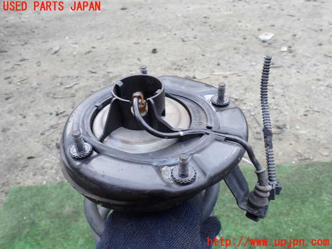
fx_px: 288
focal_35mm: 30
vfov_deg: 46.8
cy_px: 124
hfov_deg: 60.0
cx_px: 166
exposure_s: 1/60
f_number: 3.2
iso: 100
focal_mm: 5.4
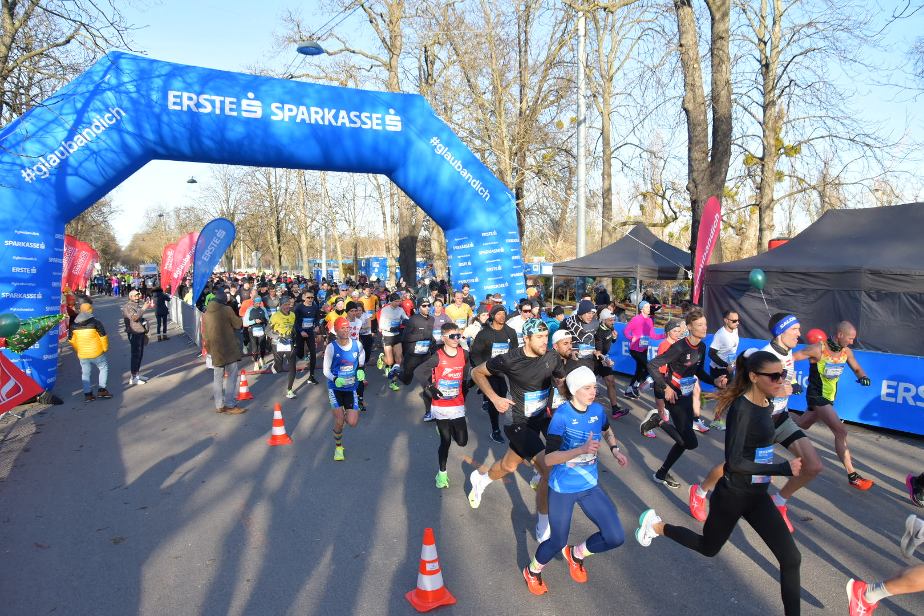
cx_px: 462
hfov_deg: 73.7
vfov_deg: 53.1
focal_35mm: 24
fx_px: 616
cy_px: 308
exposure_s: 1/1000
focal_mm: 24
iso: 1000
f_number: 7.1
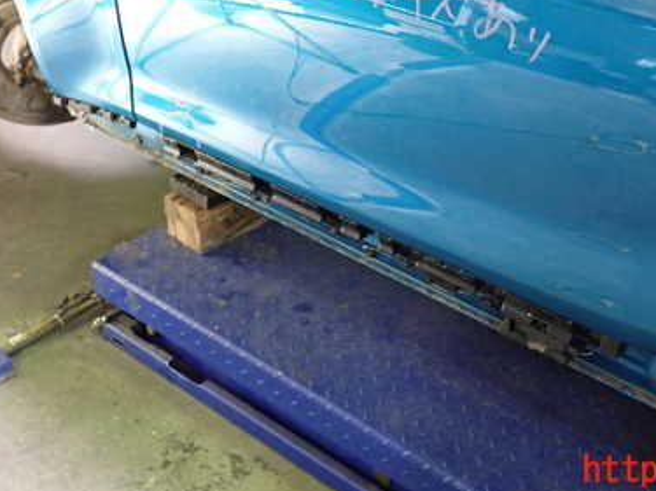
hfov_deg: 39.1
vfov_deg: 29.6
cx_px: 453
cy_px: 100
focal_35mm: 48
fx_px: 909
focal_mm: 5.4
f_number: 2.3
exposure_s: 1/30
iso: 500
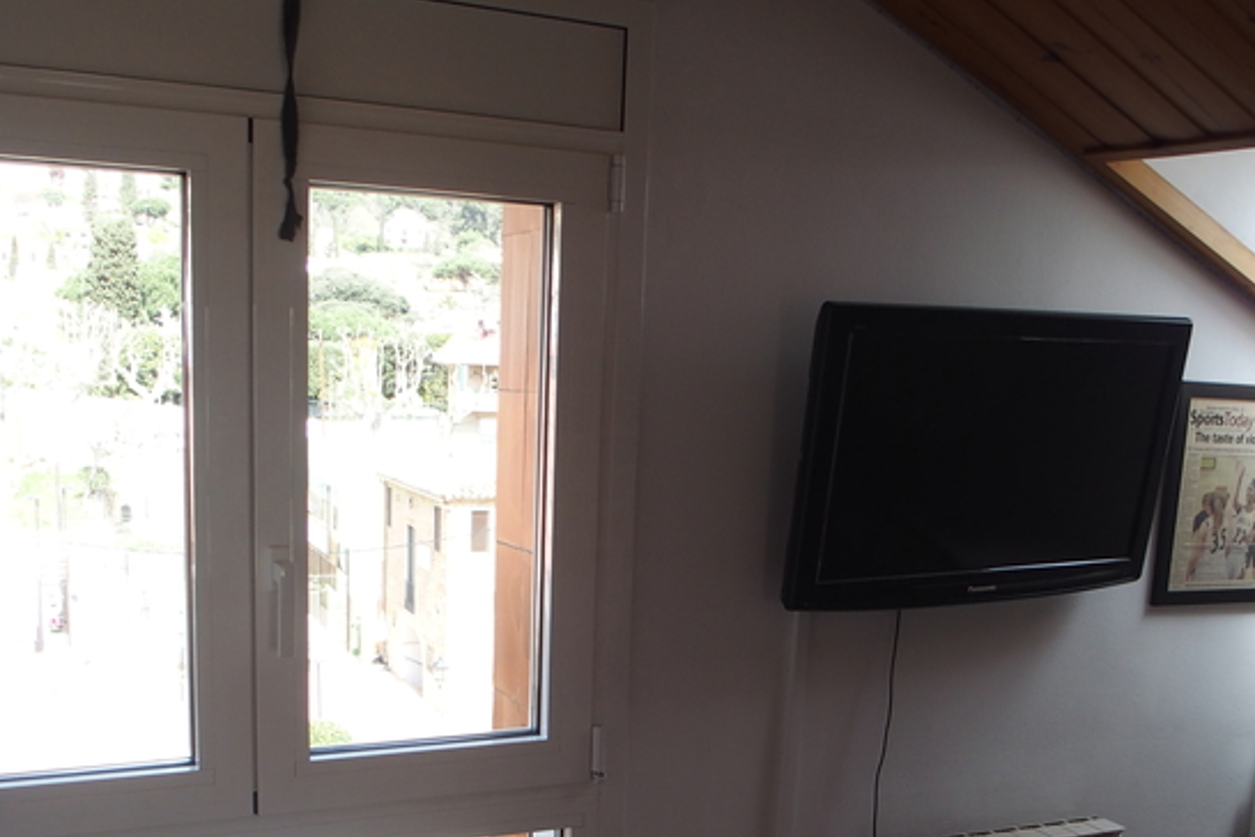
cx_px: 657
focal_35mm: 41
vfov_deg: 32.1
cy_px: 623
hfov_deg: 47.4
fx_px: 1429
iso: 100
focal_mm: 6
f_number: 3.2
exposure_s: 1/125
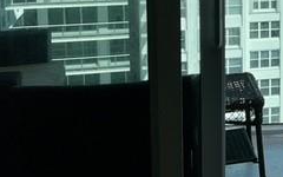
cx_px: 356
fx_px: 632
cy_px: -44
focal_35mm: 82
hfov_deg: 22.8
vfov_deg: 15.3
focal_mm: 3
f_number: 1.8
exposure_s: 1/2320
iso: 16
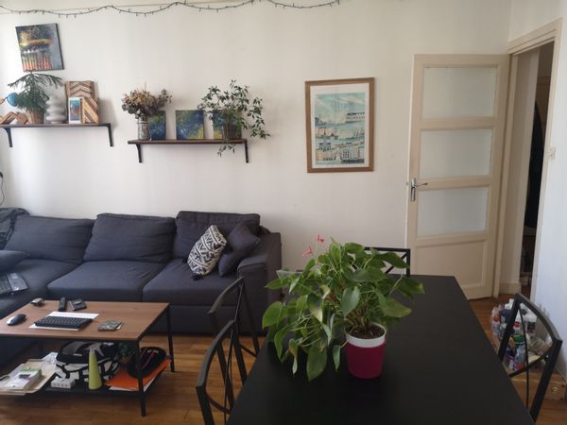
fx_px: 442
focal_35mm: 27
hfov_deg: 65.3
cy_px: 212
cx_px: 284
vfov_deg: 51.4
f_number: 1.8
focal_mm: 3.95
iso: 50
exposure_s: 1/50
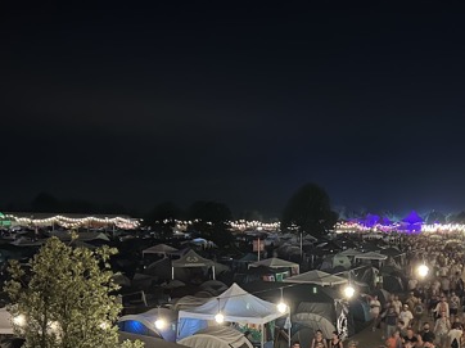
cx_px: 298
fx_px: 618
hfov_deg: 40.9
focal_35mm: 46
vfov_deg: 30.4
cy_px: 300
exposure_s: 1/20
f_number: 1.5
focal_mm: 5.7
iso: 1000
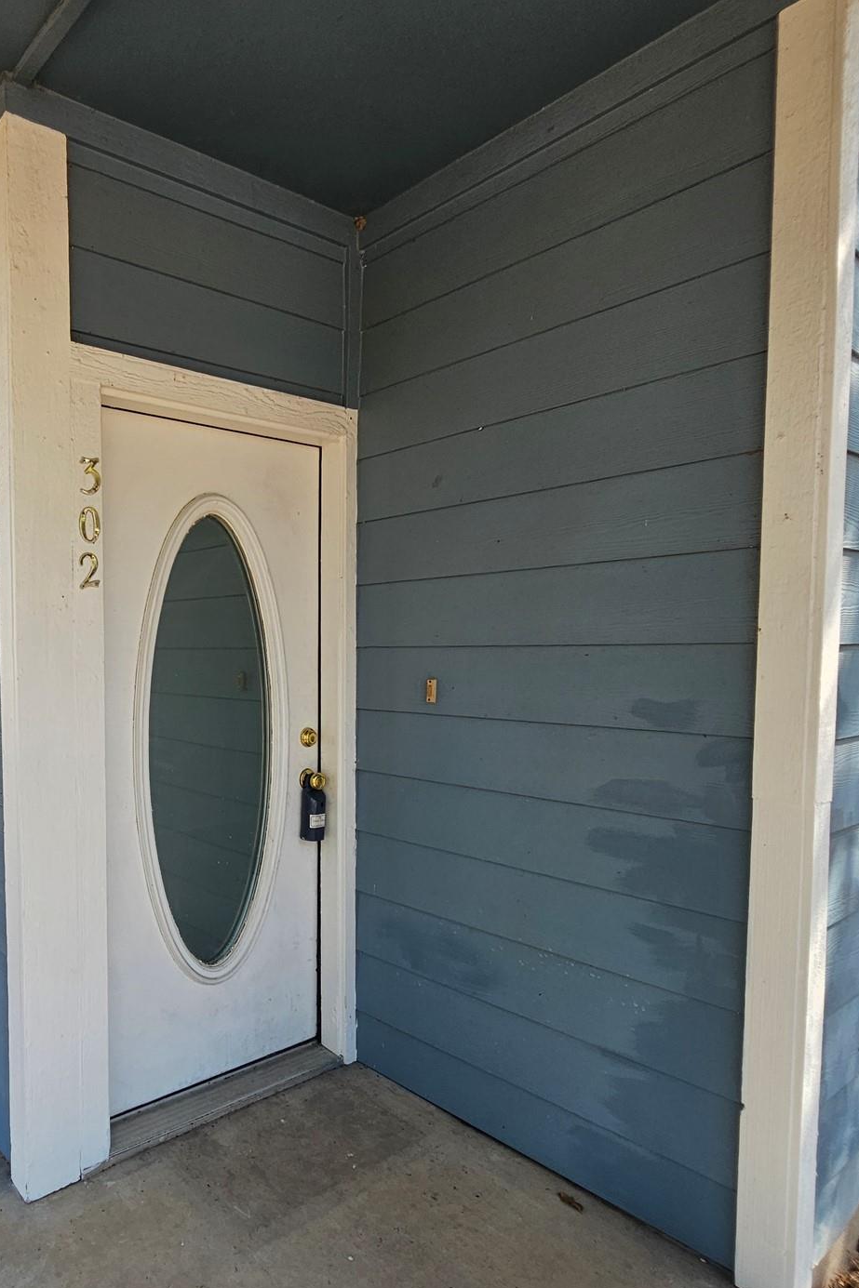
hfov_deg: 56.3
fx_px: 716
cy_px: 698
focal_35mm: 20
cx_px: 143
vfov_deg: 83.8
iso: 50
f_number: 2.2
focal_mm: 2.2
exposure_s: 1/394
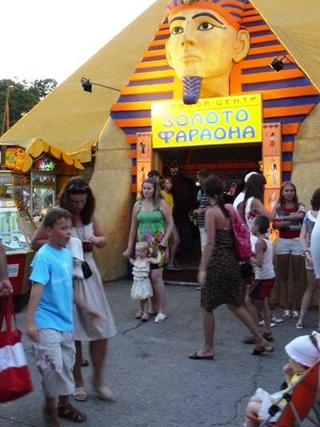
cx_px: 179
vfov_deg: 43.8
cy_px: 198
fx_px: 530
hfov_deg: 33.6
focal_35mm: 43
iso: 400
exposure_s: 1/30
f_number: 4.5
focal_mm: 6
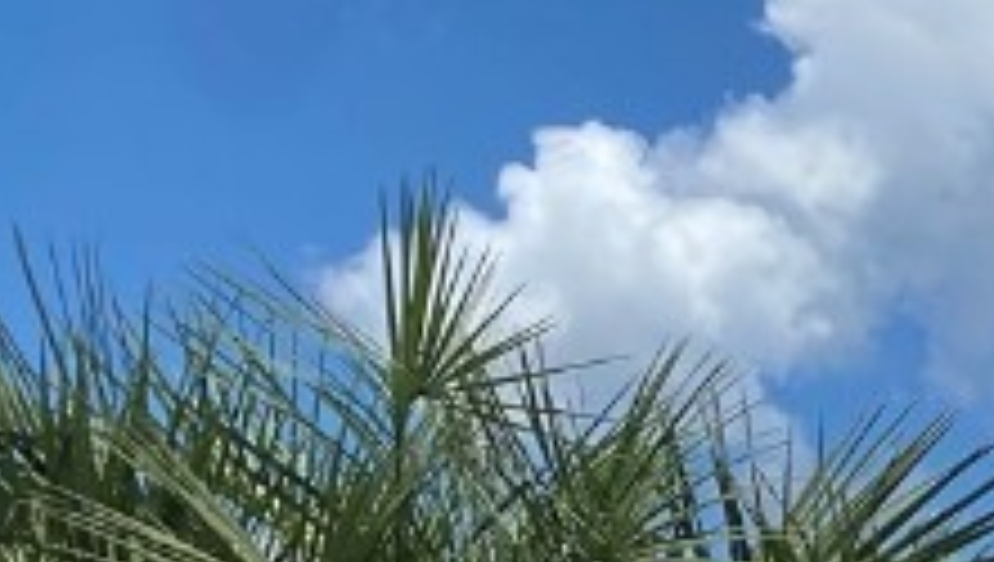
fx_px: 3457
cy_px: 1394
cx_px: 2091
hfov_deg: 13.6
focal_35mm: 131
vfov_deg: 8.4
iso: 32
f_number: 1.8
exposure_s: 1/5495
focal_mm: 4.25
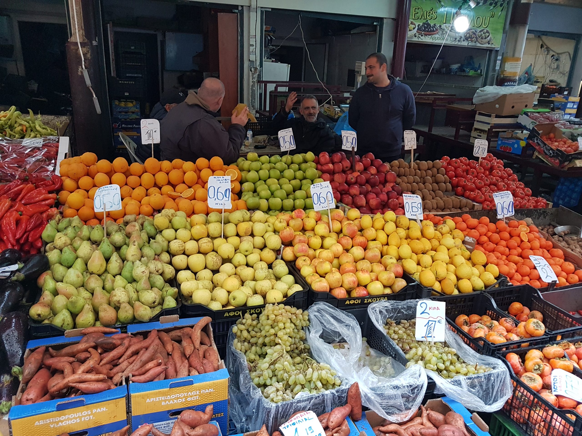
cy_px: 218
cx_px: 291
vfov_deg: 53.1
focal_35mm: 26
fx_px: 437
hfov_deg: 67.3
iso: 125
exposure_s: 1/50
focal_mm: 4.2
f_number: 1.7
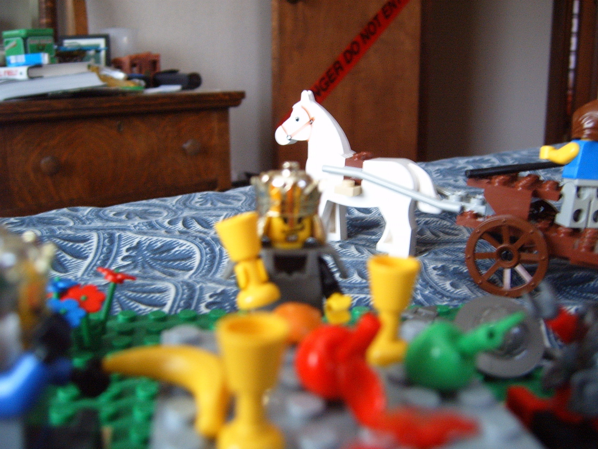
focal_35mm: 37
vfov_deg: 38.7
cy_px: 224
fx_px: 639
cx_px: 299
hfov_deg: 50.1
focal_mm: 6.2
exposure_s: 1/10
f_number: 2.9
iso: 141
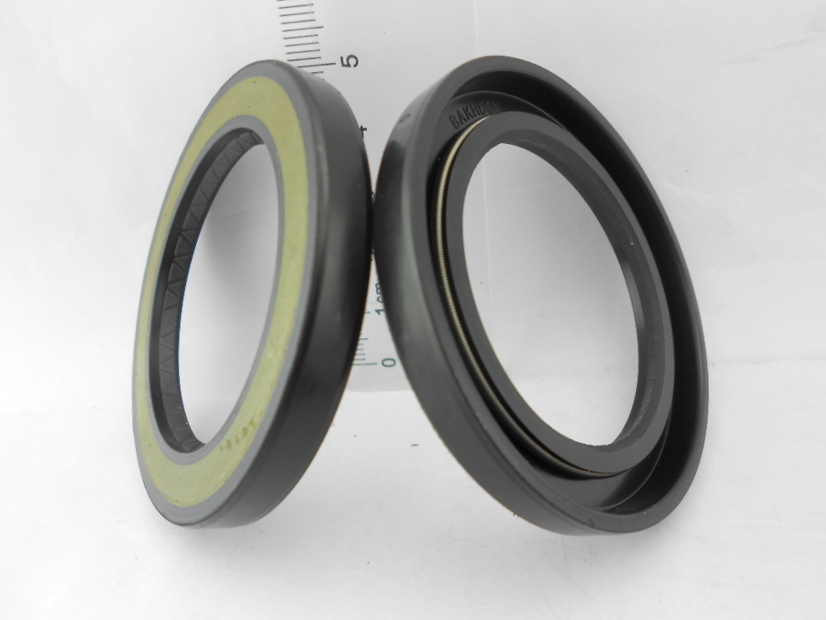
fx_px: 644
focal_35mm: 27
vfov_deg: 51.4
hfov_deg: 65.3
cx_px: 422
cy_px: 313
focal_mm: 4.6
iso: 80
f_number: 3.2
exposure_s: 1/100
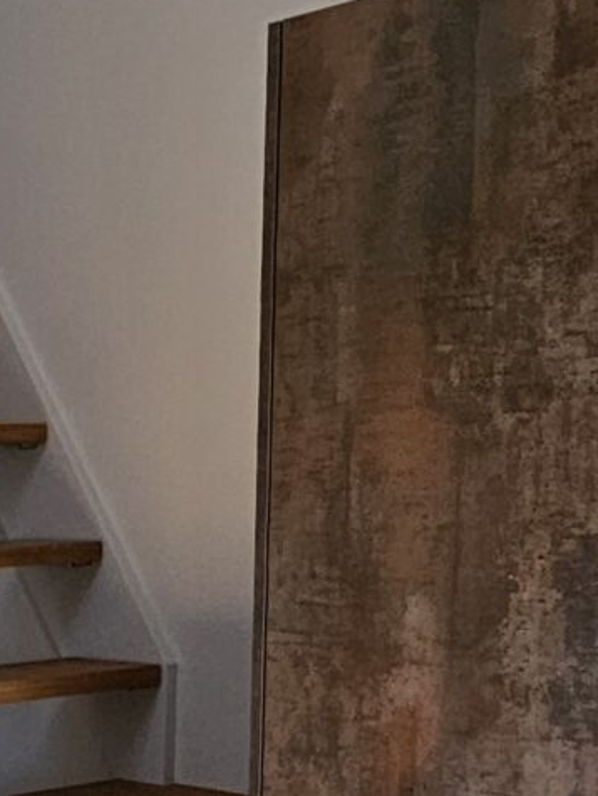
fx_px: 1610
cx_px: -554
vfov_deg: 26.9
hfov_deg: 16.6
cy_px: 702
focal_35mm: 70
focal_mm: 2.2
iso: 64
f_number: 2.2
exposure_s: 1/298
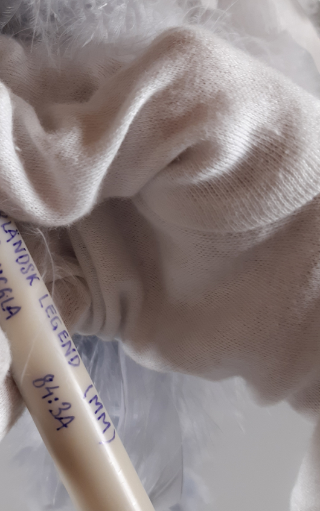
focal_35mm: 39
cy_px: 263
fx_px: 544
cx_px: 55
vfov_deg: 50.4
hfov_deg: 31.7
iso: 80
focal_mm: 3.92
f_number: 1.7
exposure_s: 1/50
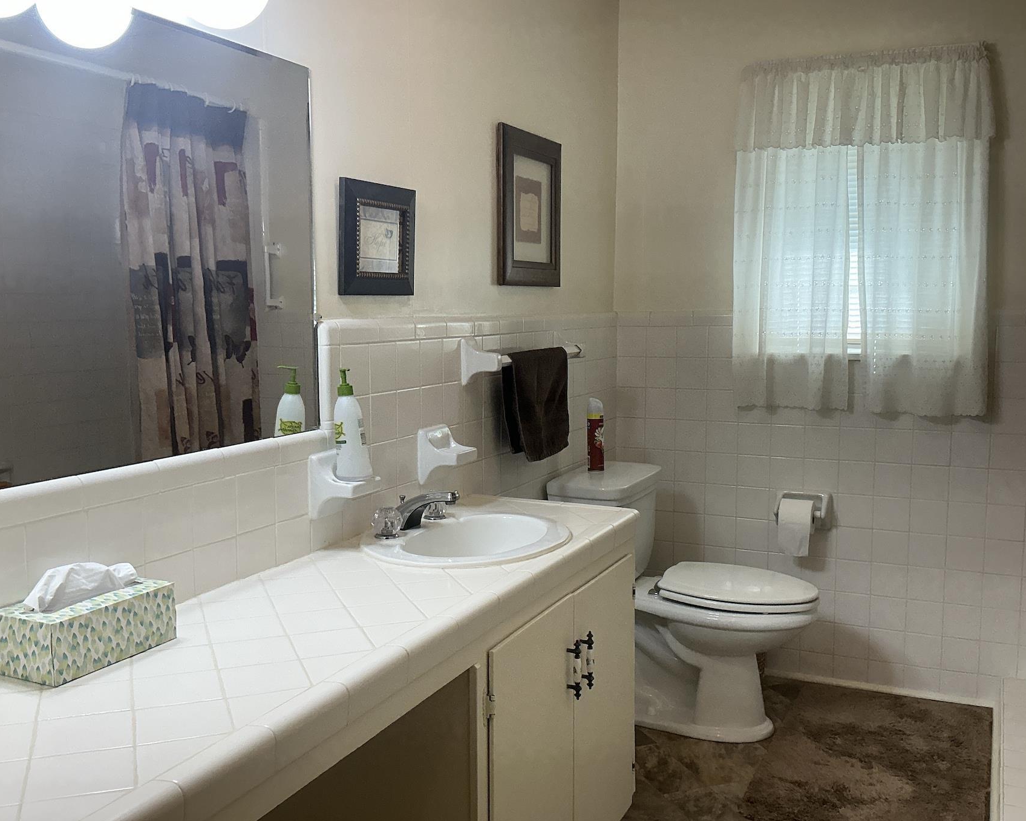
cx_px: 502
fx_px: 1002
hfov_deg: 54.2
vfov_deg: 44.5
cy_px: 426
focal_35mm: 33
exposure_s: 1/120
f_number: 1.8
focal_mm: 3
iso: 64
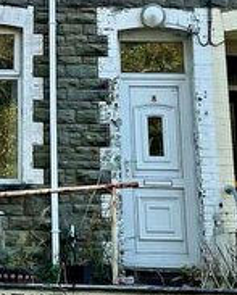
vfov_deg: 17.4
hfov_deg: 14.0
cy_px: 6
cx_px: -16
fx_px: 945
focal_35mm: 108
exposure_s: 1/1098
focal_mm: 3
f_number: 1.8
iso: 16
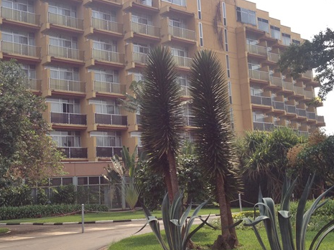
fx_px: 521
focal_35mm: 54
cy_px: 111
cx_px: 138
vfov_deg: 27.0
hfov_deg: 35.4
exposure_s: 1/986
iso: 50
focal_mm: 4.28
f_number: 2.4
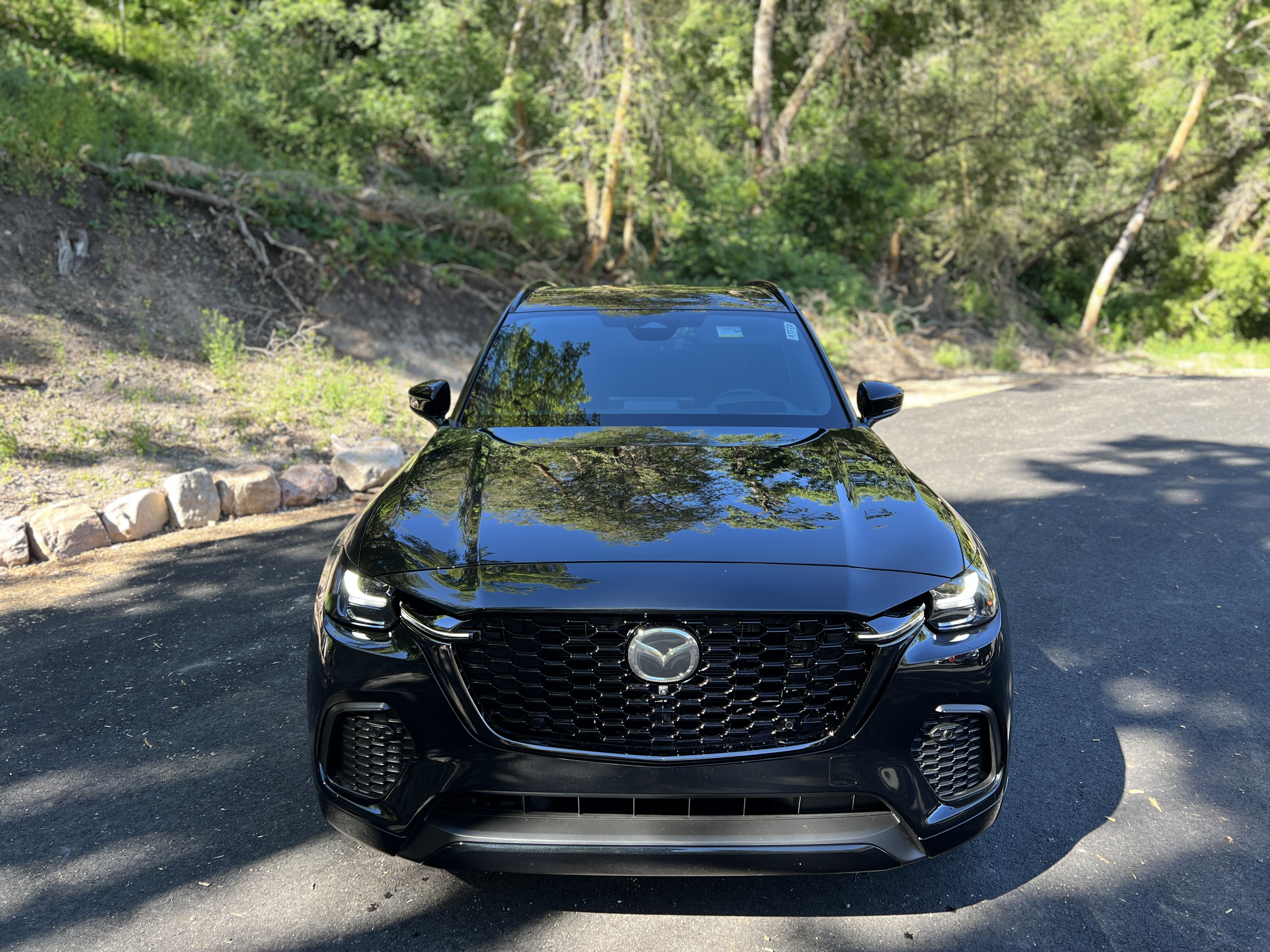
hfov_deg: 67.3
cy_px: 476
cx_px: 635
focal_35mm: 26
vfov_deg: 53.1
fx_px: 954
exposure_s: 1/294
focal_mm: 5.7
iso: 50
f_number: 1.5
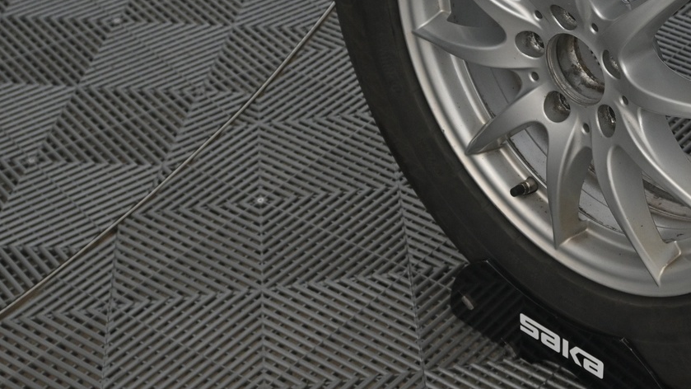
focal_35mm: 88
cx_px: 621
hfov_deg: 23.5
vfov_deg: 13.6
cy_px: 55
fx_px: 1613
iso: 360
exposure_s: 1/50
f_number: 4.8
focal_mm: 29
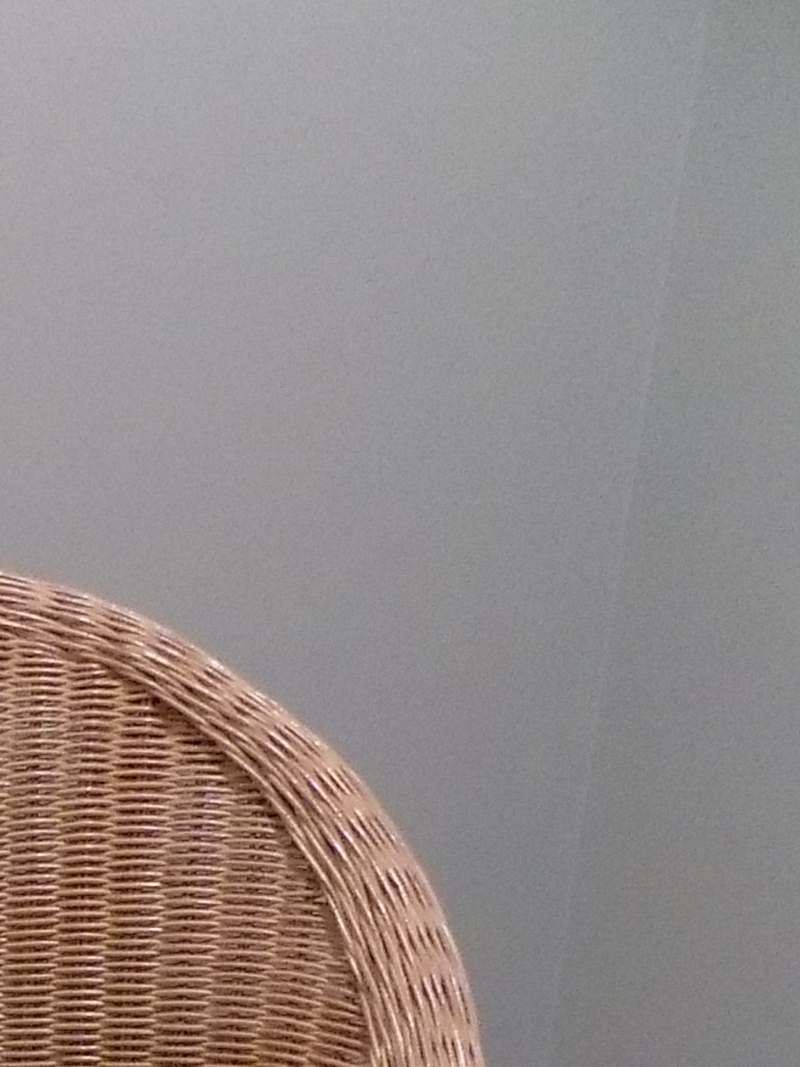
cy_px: 1786
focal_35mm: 81
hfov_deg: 16.6
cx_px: -387
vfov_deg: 19.5
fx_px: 2496
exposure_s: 1/10
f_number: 3.1
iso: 400
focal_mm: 4
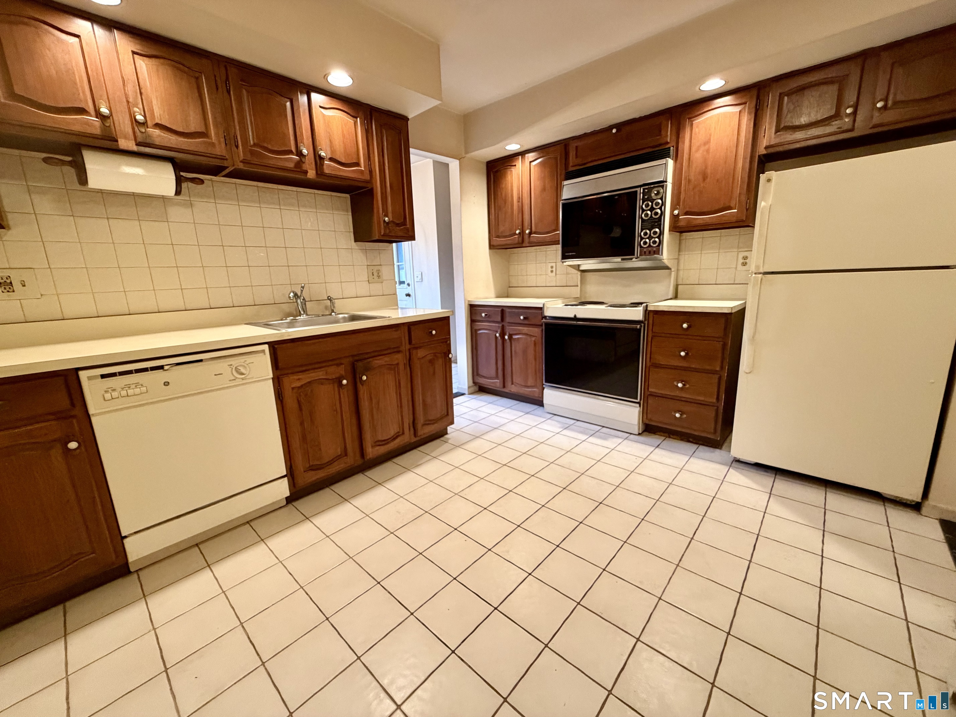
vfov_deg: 85.7
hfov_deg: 102.1
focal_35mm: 14
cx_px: 478
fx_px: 387
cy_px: 358
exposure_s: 1/60
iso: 400
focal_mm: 2.22
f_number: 2.2
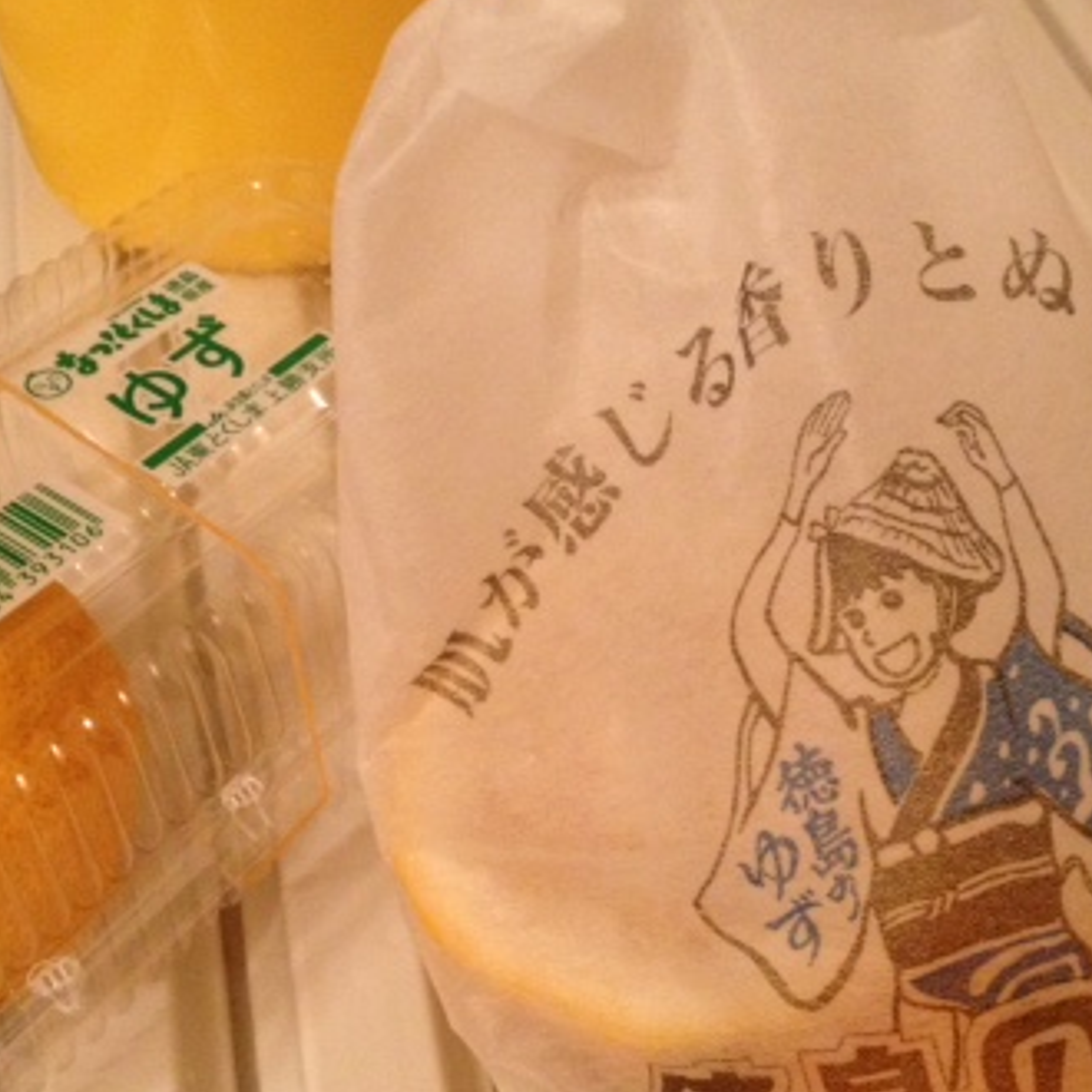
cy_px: 490
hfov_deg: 28.6
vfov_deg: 28.6
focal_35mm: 60
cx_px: 553
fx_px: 2141
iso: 320
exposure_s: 1/20
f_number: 2.4
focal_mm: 4.28
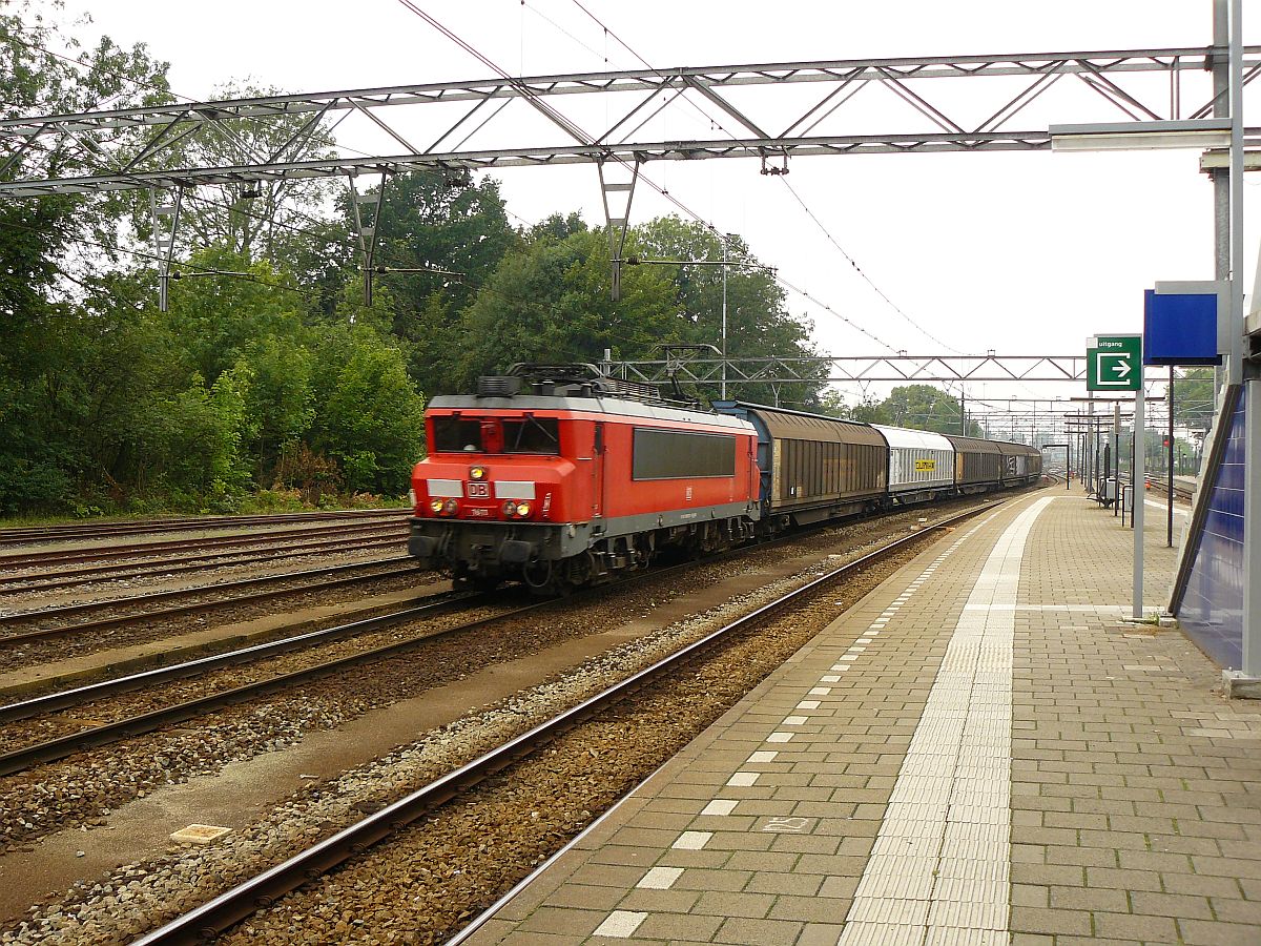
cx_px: 630
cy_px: 473
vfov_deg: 38.7
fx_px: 1348
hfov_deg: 50.1
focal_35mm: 37
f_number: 4
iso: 100
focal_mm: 6.1
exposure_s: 1/125
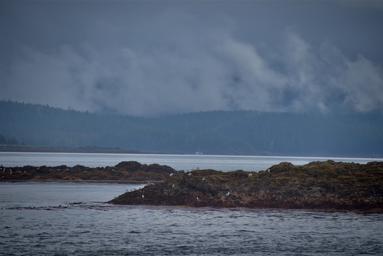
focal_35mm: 300
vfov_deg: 4.6
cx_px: 192
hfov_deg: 6.9
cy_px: 128
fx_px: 3192
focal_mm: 300
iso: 100
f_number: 6.3
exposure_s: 1/640
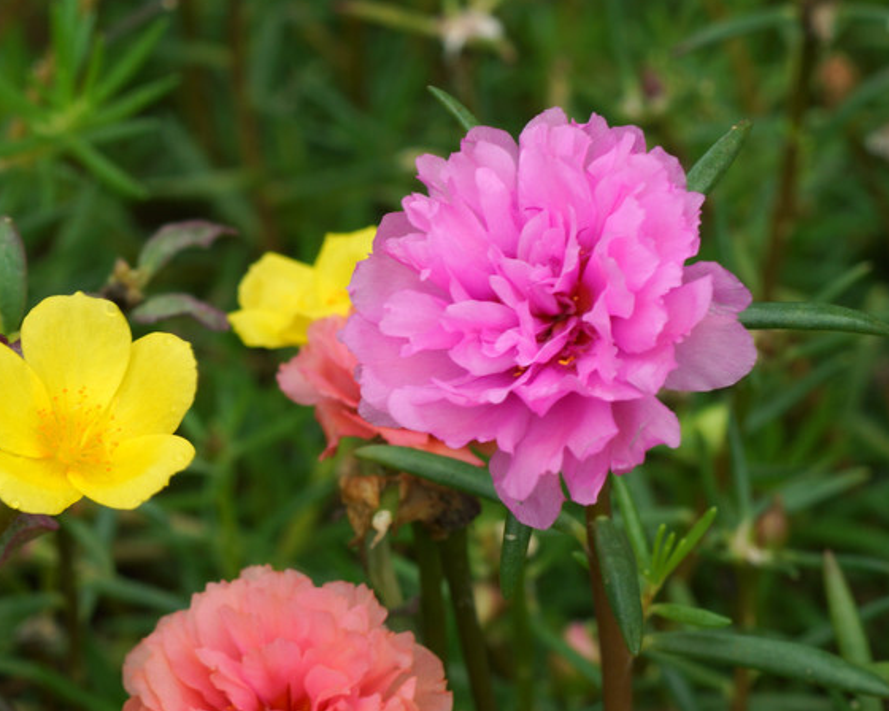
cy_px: 430
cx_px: 131
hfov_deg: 7.5
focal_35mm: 257
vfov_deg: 6.0
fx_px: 6762
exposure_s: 1/100
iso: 100
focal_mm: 100
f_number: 10
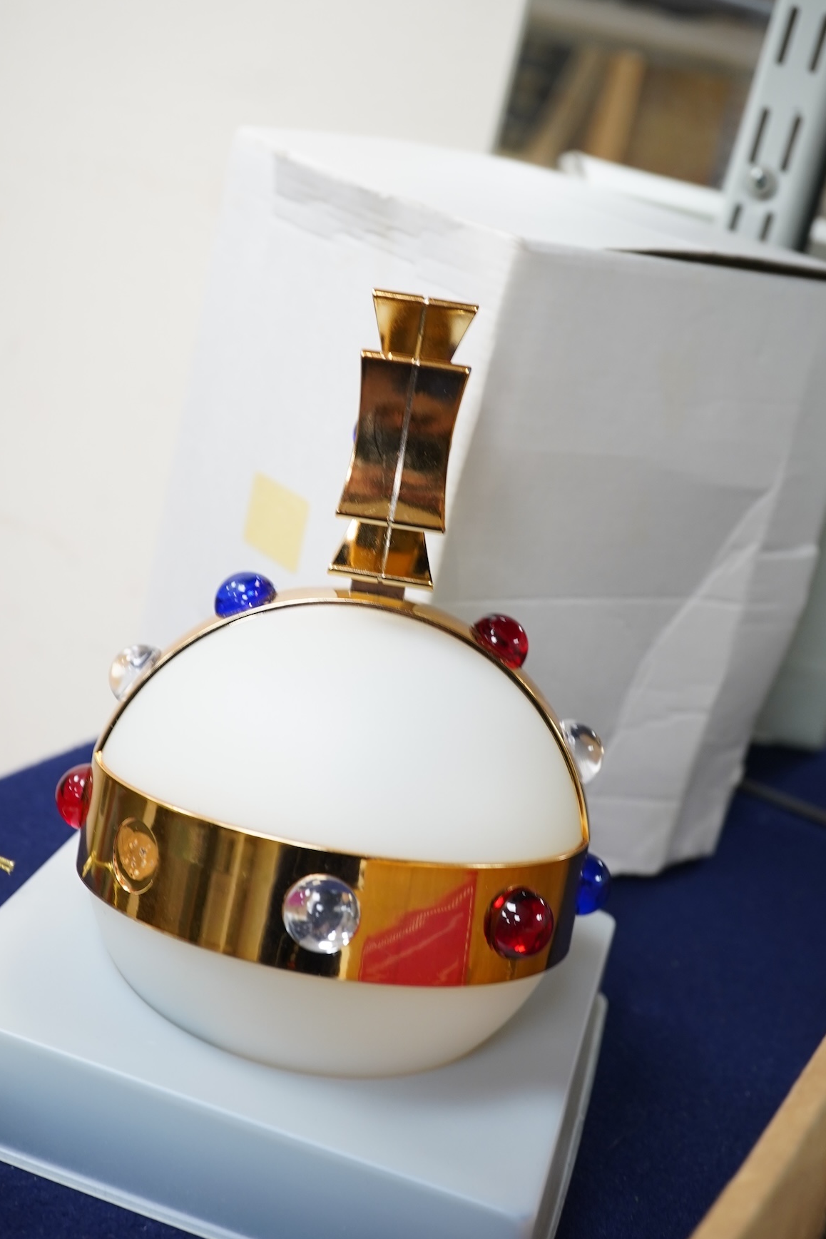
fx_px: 1754
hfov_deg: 26.5
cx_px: 369
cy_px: 587
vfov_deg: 38.9
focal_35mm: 51
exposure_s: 1/40
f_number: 7.1
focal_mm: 30
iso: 500
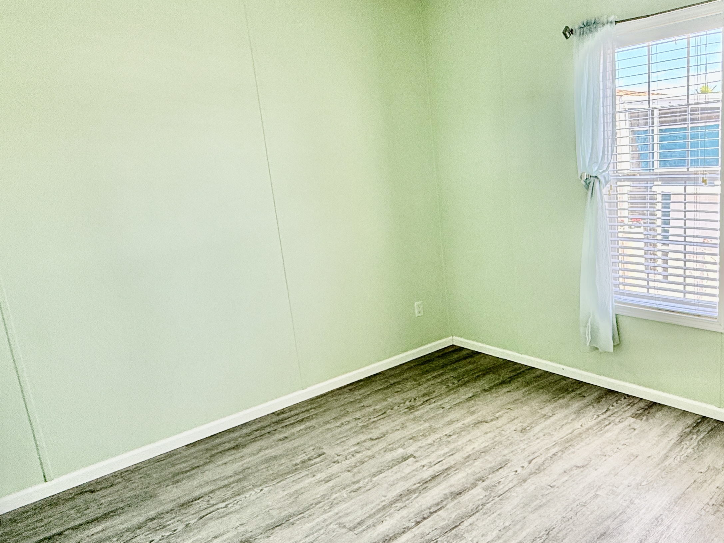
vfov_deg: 53.1
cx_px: 544
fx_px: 544
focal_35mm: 26
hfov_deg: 63.3
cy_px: 272
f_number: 2.2
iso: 100
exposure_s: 1/99
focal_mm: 2.22
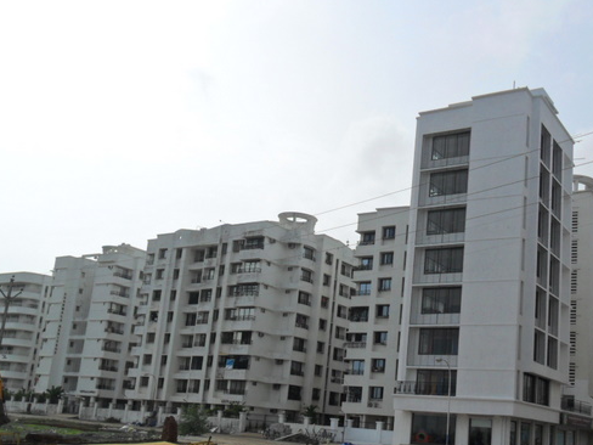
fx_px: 719
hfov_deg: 44.4
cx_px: 375
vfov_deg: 34.2
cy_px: 277
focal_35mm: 42
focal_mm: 5.7
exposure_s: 1/350
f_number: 9.4
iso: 100
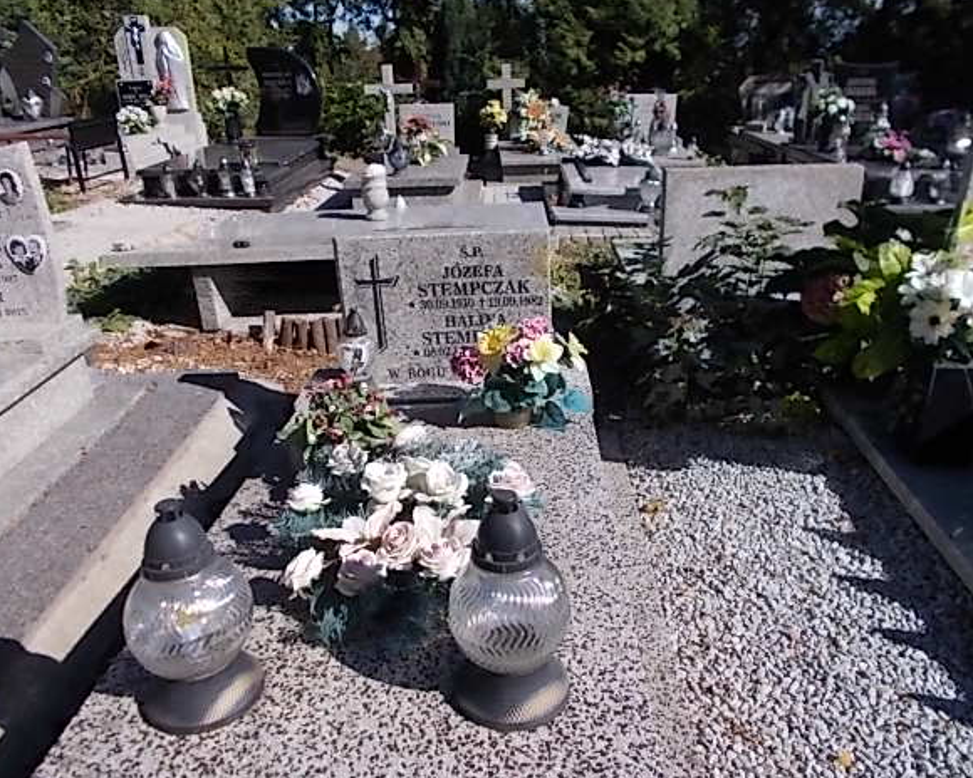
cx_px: 493
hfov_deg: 62.2
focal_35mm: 28
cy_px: 382
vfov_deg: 51.5
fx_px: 806
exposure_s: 1/200
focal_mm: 4.6
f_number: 8
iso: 80
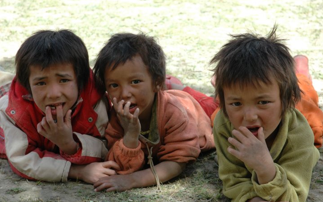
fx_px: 757
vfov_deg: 15.2
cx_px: 162
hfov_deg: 24.1
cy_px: 100
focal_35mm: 86
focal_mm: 56
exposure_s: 1/200
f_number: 7.1
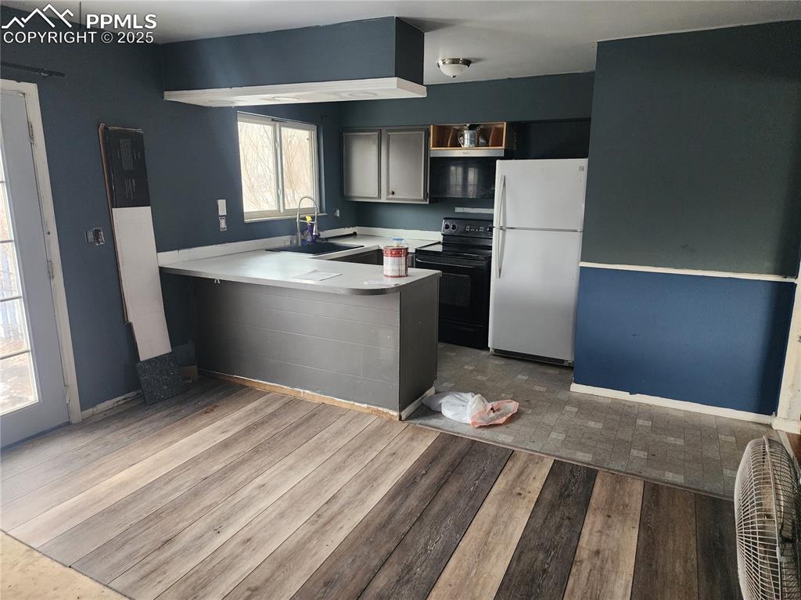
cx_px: 400
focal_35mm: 23
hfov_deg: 74.0
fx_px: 532
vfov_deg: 58.8
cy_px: 300
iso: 500
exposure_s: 1/120
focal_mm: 6.4
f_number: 1.8
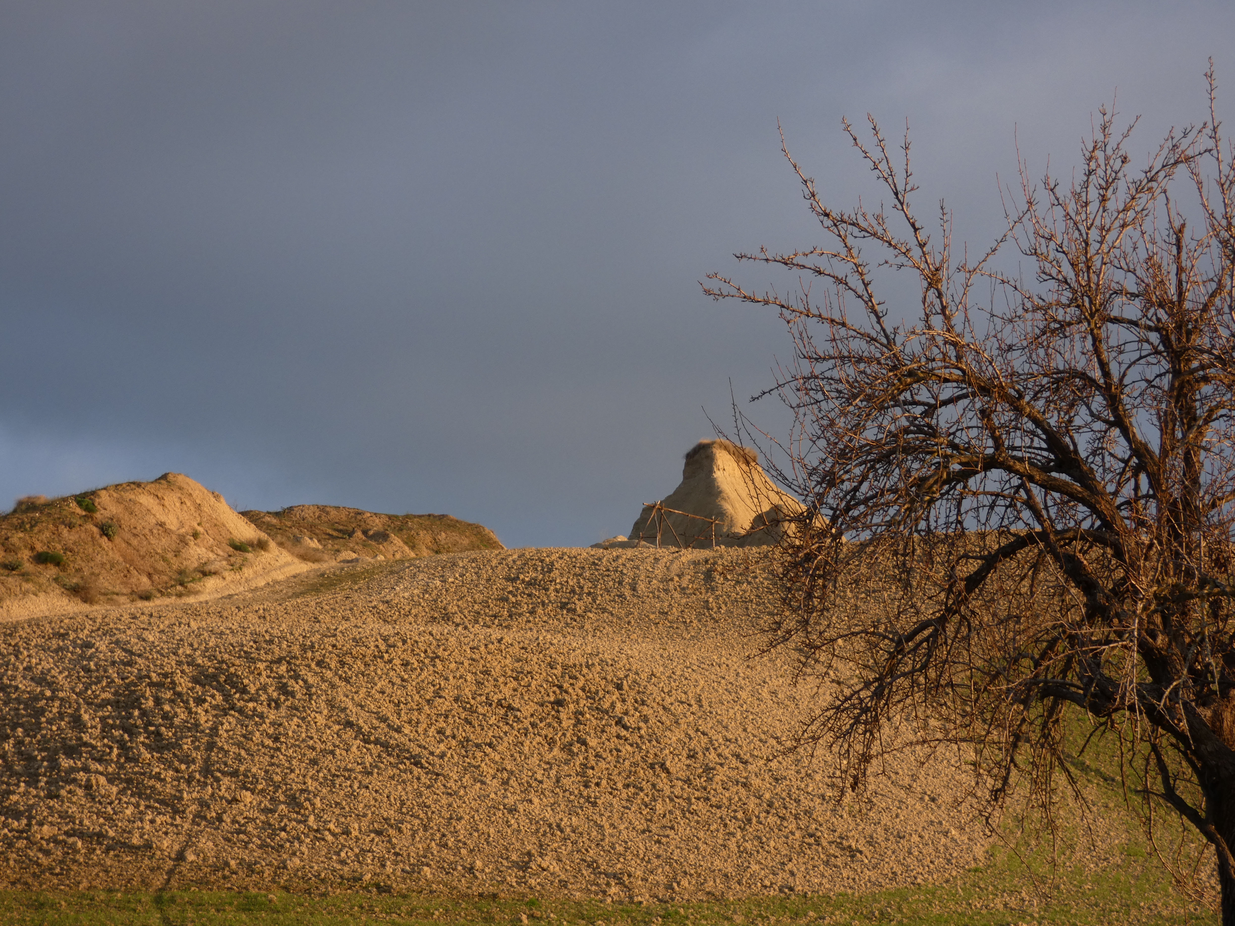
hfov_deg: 18.4
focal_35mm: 107
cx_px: 618
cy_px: 463
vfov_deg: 13.8
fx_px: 3817
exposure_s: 1/100
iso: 80
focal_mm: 19.2
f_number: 4.9
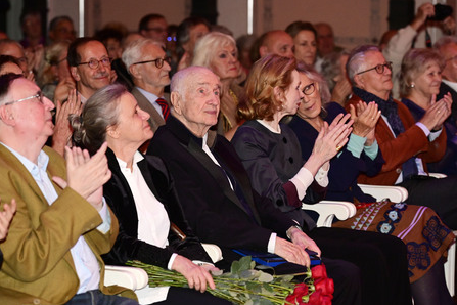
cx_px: 230
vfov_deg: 12.3
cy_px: 152
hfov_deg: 18.4
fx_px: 1409
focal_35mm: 111
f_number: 4
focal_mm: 110
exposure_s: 1/200
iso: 8000
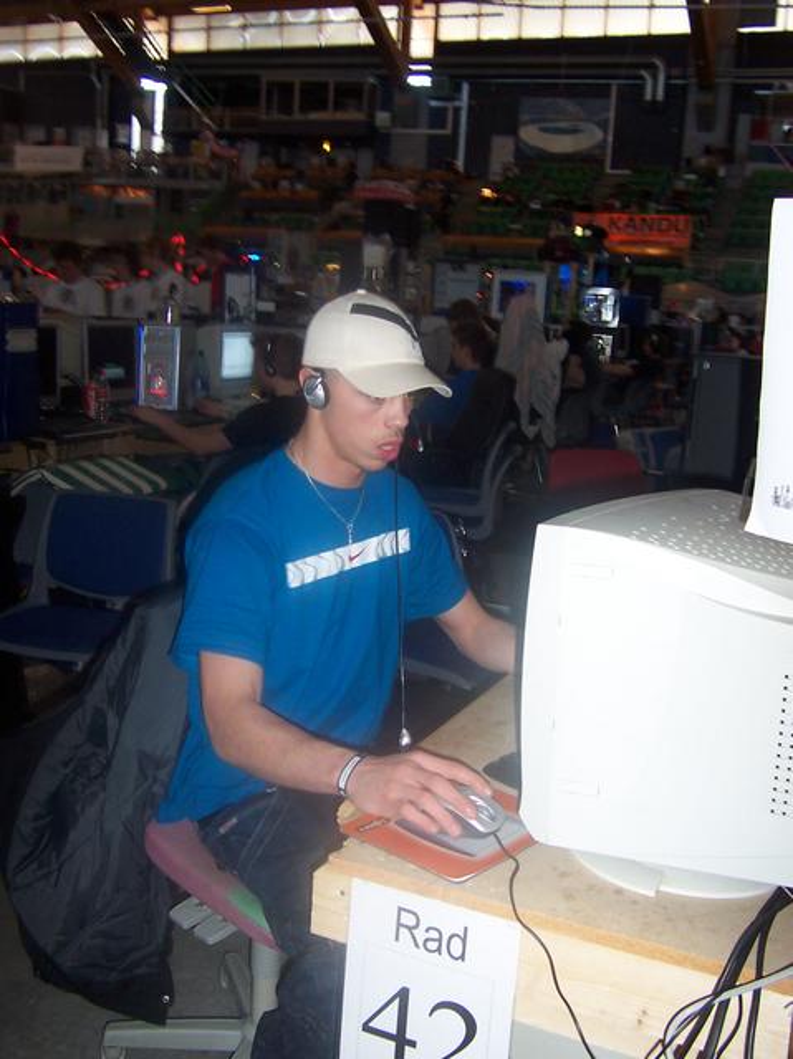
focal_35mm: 35
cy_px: 530
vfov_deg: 52.7
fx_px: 1070
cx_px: 396
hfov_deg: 40.6
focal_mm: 5.6
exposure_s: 1/30
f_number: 2.8
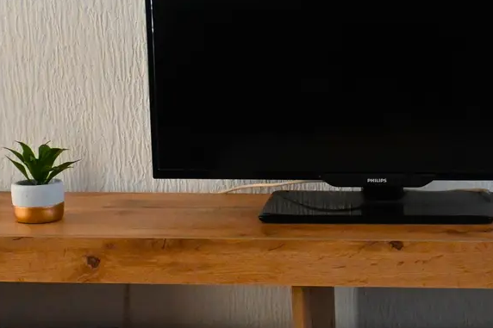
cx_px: 406
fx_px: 1396
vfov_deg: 13.4
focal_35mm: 102
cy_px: 226
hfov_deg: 19.8
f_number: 4.2
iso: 4500
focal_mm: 24
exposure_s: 1/60
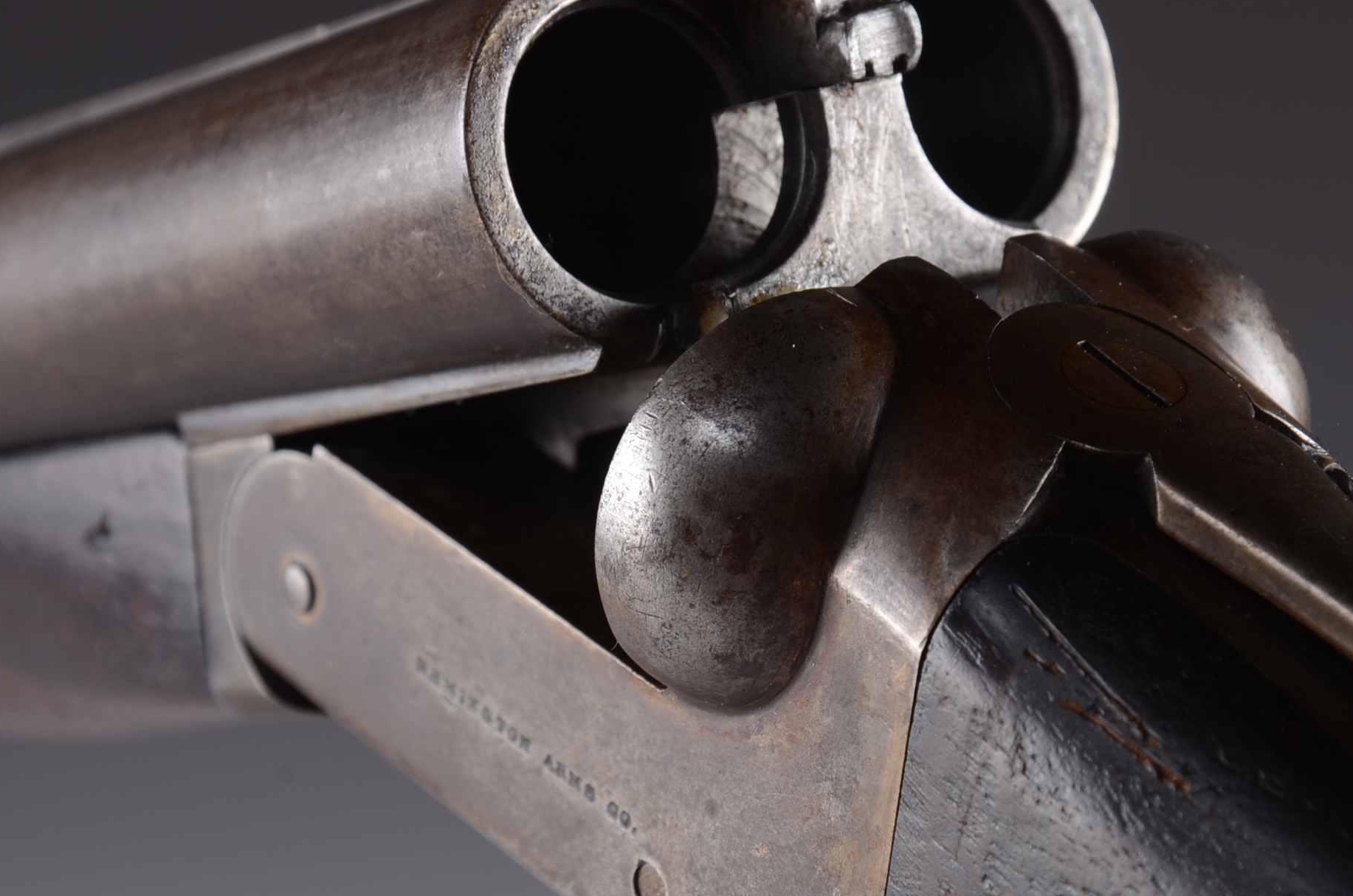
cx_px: 793
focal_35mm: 212
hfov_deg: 9.7
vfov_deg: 6.5
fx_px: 7939
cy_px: 379
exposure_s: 1/100
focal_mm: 105
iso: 125
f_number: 11
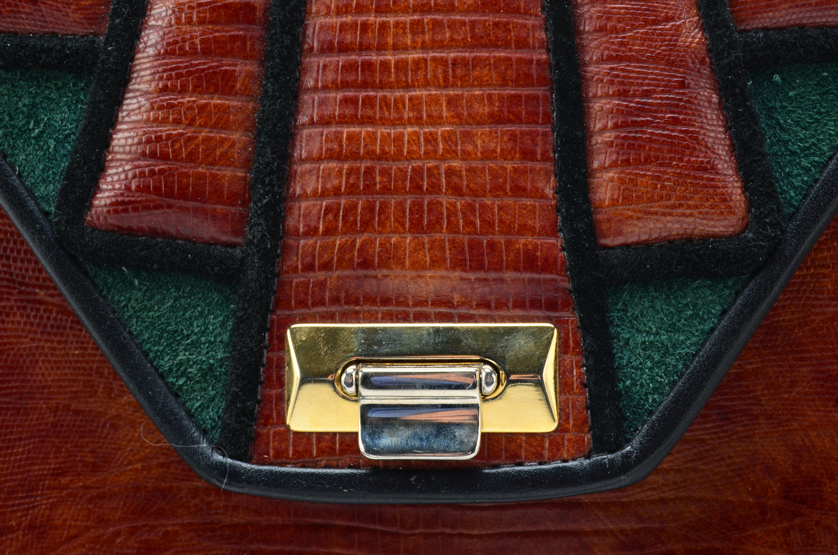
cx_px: 419
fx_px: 1916
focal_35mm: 82
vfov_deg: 16.5
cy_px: 278
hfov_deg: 24.7
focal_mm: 55
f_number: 14
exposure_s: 1/160
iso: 100
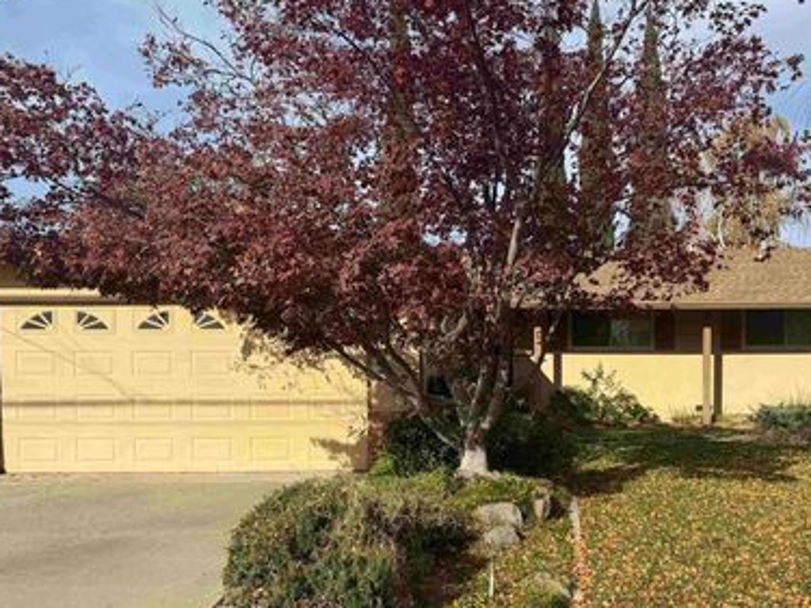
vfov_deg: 43.7
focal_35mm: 32
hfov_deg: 56.1
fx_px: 749
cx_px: 515
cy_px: 393
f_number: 1.78
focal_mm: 6.76
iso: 80
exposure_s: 1/4950
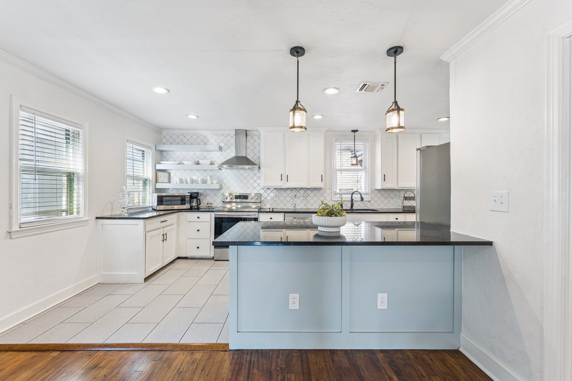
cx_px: 286
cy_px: 190
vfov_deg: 76.6
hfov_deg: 99.7
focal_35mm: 15
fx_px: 241
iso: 200
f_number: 10
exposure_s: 1/25
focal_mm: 15.2
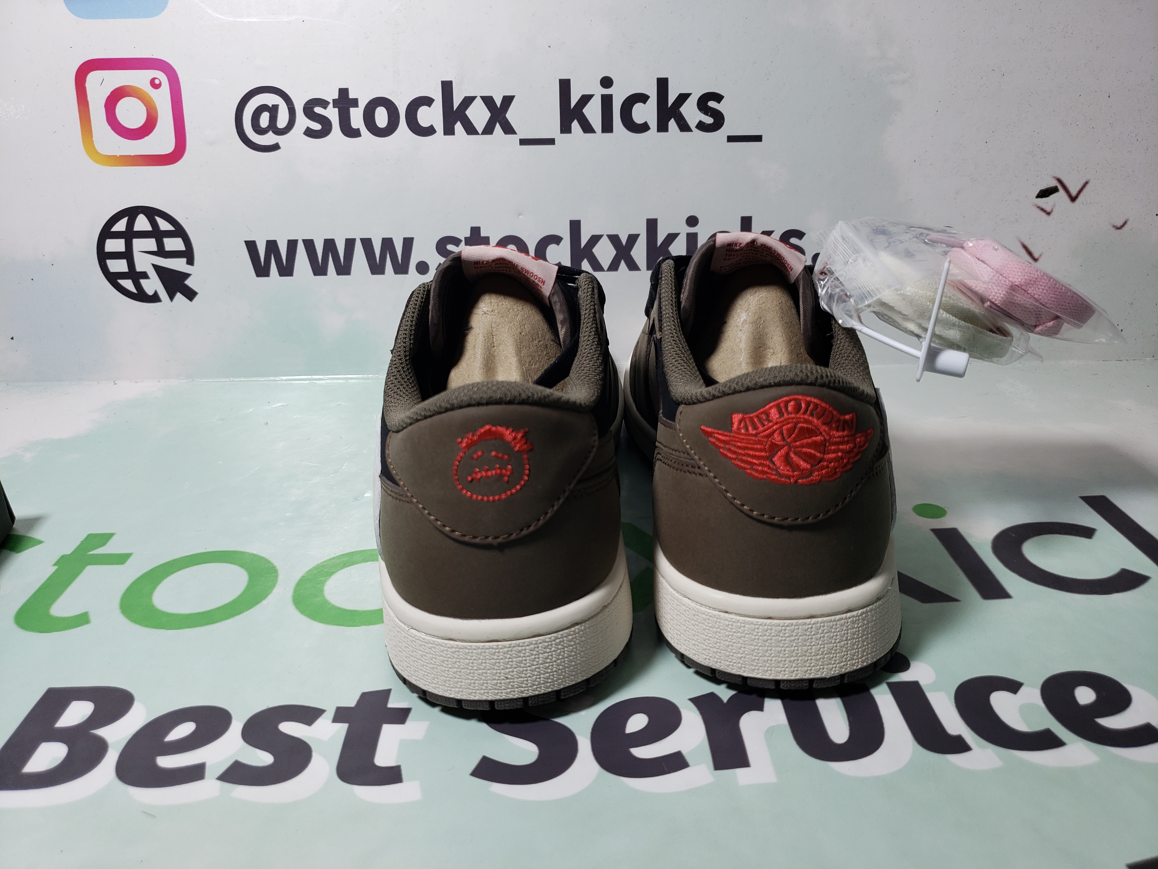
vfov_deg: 53.1
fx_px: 870
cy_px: 434
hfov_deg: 67.3
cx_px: 579
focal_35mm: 26
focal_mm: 4.3
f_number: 1.5
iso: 50
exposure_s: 1/403
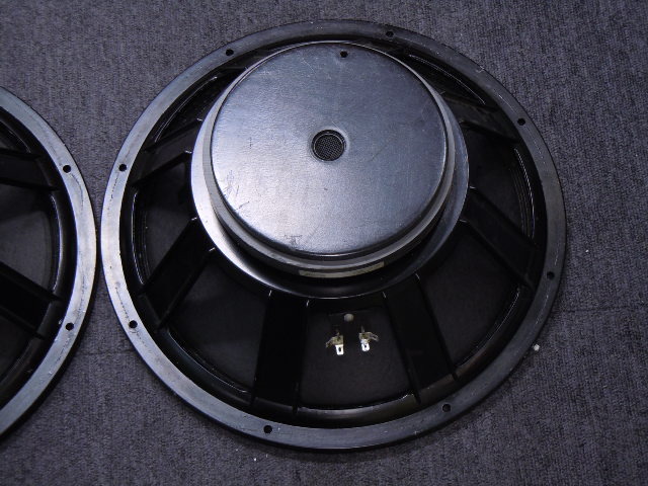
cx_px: 324
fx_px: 1441
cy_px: 243
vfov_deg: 19.1
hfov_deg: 25.3
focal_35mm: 77
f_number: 4.3
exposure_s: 1/10
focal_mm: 13.9
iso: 200
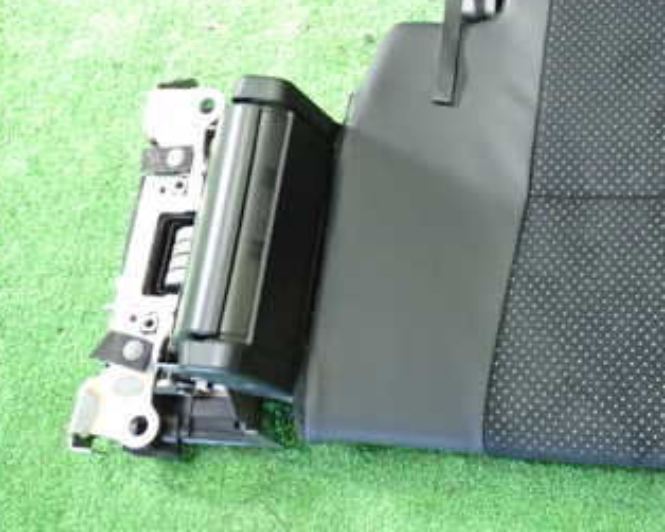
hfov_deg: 31.9
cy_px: 229
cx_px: 606
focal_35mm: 56
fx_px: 1102
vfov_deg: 27.1
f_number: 2.3
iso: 500
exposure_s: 1/30
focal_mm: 5.4
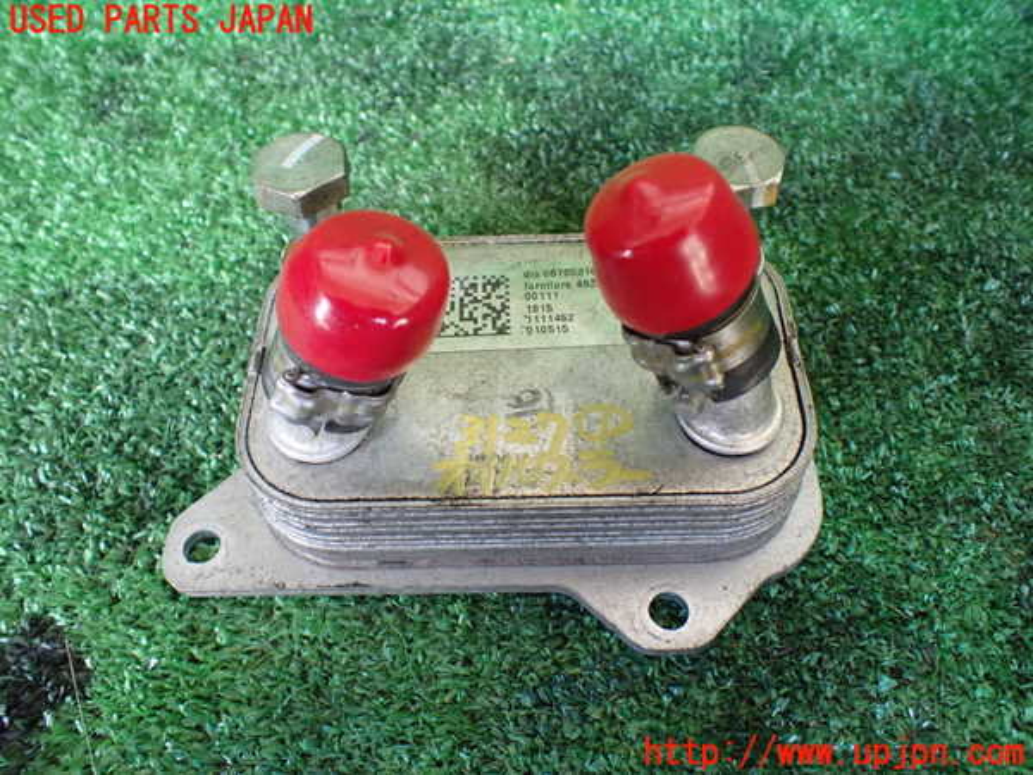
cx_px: 516
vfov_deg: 46.8
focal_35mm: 30
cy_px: 388
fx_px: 895
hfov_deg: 60.0
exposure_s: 1/125
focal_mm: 5.4
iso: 800
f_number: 2.3
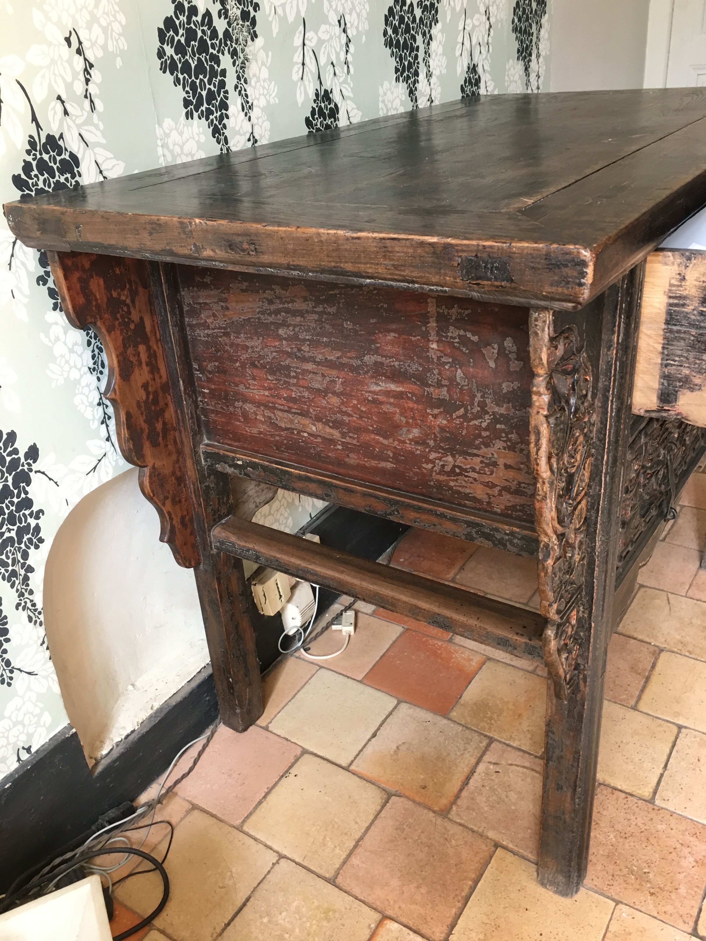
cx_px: 353
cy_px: 470
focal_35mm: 29
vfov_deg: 61.7
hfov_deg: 48.2
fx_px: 789
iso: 100
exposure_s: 1/33
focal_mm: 4.15
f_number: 2.2
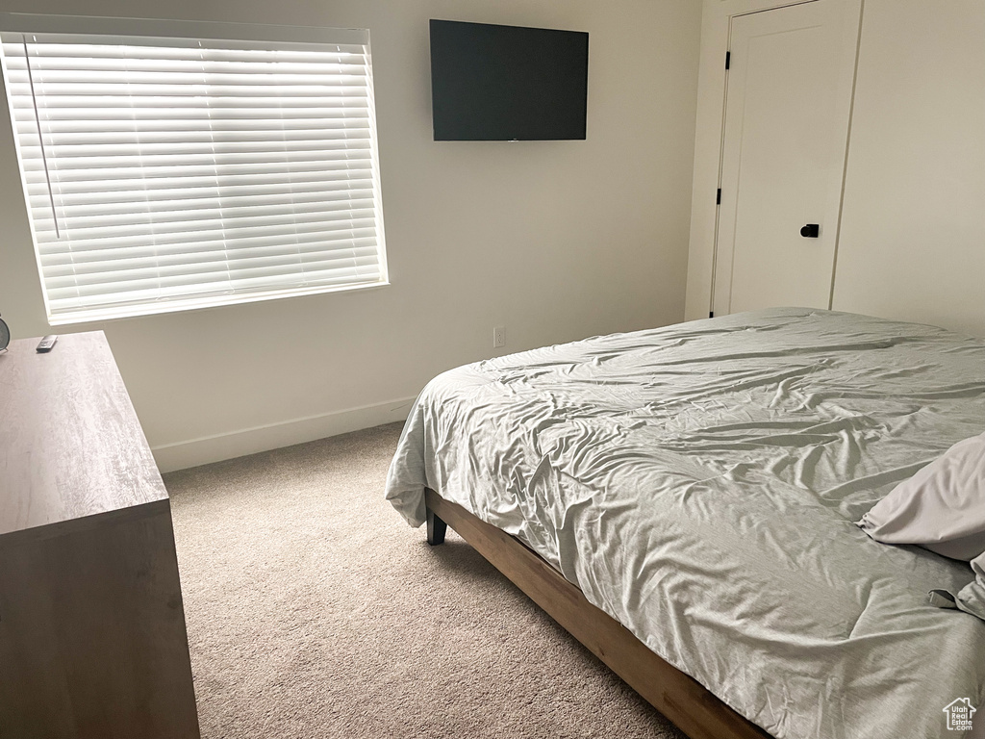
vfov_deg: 53.1
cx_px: 492
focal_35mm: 26
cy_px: 370
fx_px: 740
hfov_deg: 67.3
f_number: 1.6
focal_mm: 4.2
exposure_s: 1/60
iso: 250
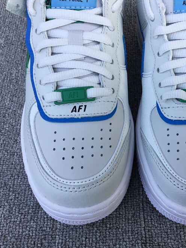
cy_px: 122
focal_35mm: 42
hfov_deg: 33.9
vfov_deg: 44.8
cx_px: 130
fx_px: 301
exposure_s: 1/237
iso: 25
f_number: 2.4
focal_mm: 3.3
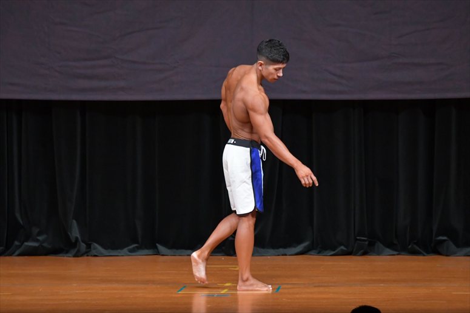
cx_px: 235
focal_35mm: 285
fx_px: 3719
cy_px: 156
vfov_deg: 4.8
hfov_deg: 7.2
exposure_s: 1/400
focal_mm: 190
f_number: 5.6
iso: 5000
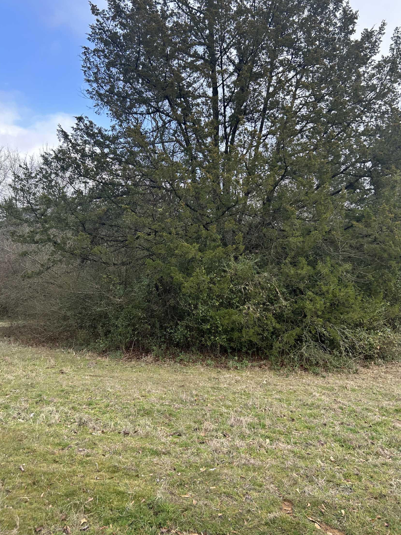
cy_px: 266
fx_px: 417
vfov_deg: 65.3
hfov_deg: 51.3
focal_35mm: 27
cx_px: 205
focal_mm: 5.7
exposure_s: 1/646
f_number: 1.5
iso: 50
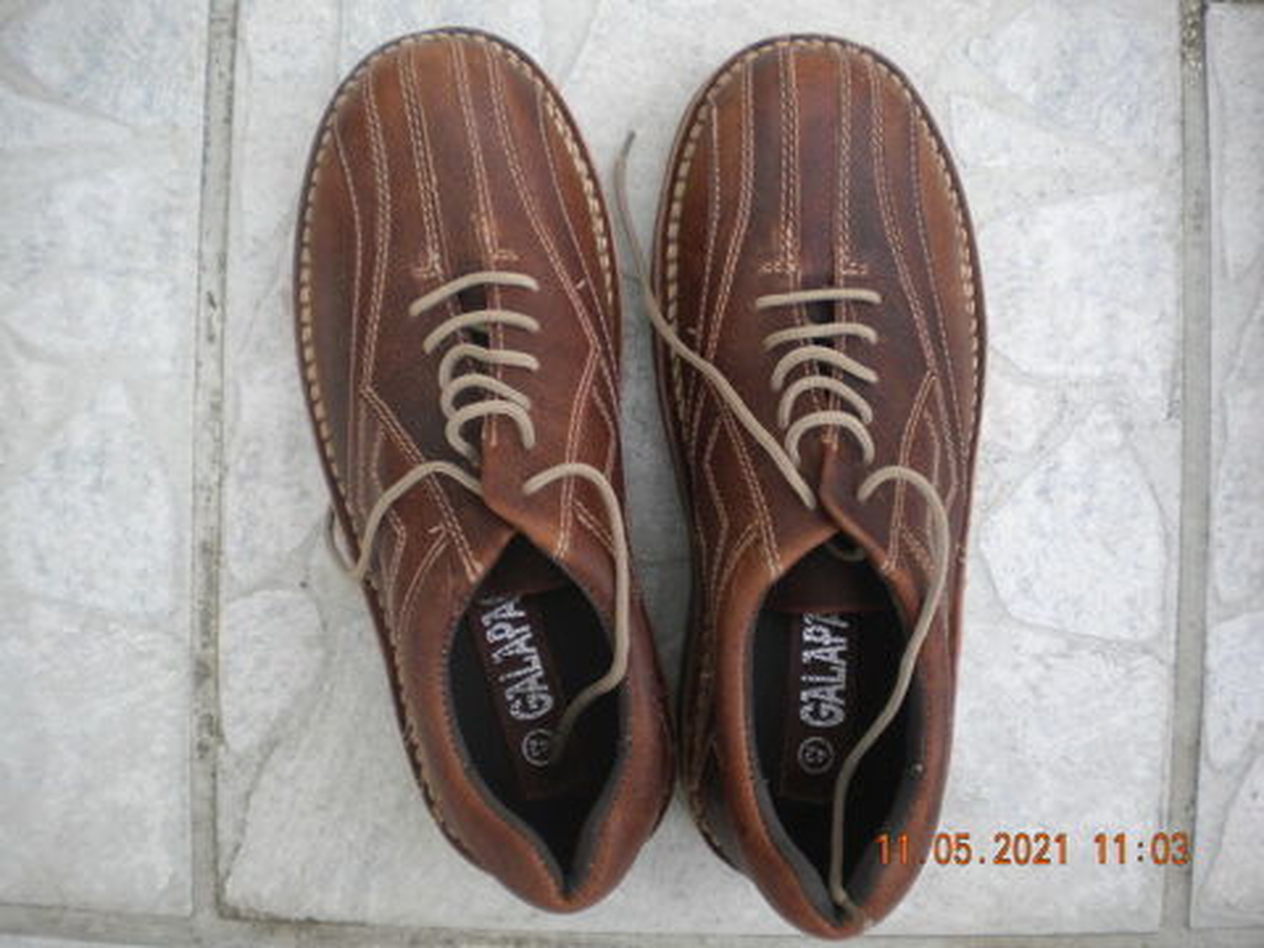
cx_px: 632
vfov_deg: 40.7
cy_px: 474
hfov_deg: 52.6
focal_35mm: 35
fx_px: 1278
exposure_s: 1/180
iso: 80
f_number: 3.1
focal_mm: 6.3
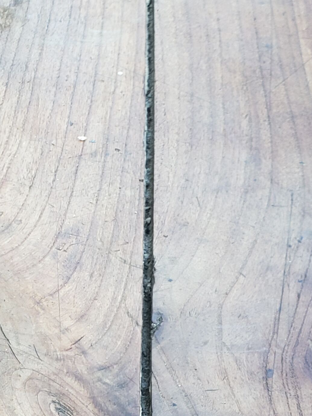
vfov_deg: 24.7
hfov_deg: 19.0
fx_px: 913
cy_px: 395
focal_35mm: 76
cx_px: 17
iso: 100
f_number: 2.4
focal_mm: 4.3
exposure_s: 1/50
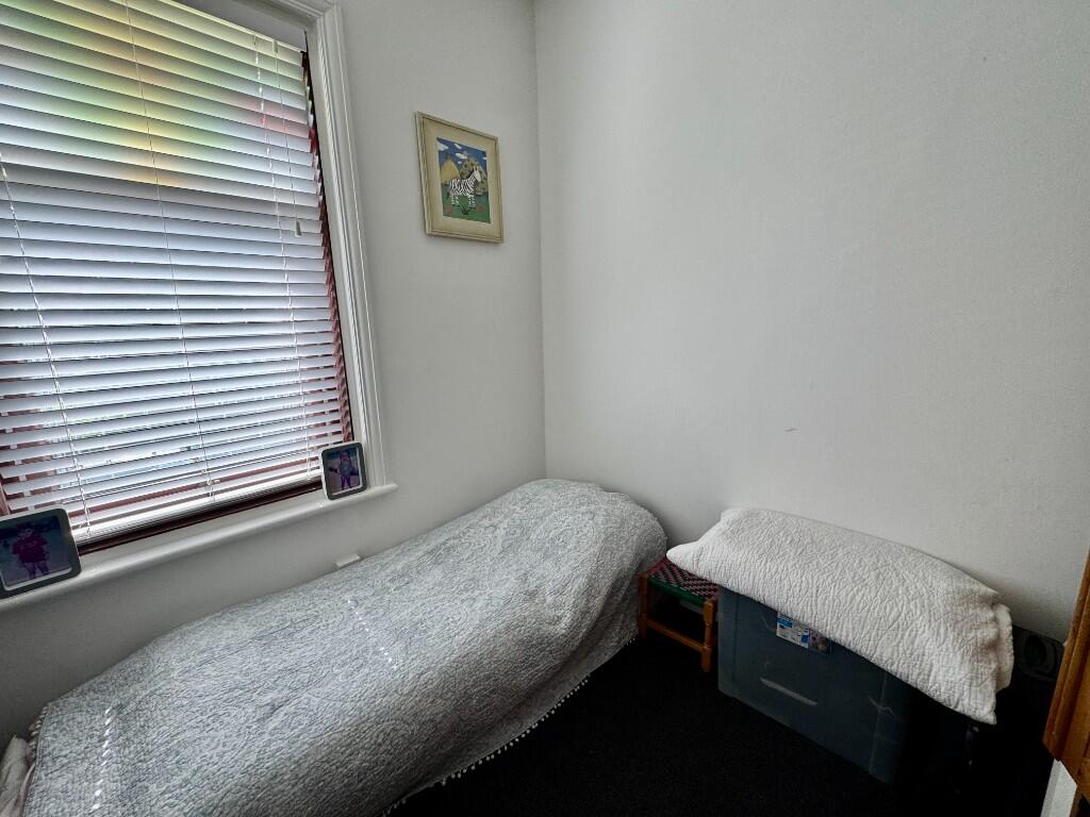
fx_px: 441
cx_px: 545
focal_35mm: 14
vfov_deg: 85.7
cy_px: 408
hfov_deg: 102.1
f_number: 2.2
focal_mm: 2.22
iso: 100
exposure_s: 1/99
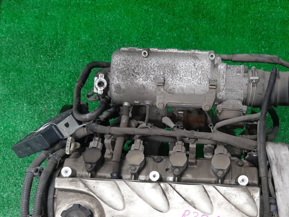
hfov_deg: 43.4
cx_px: 186
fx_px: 359
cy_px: 174
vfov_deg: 32.6
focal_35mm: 43
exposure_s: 1/50
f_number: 1.7
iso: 110
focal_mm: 3.93
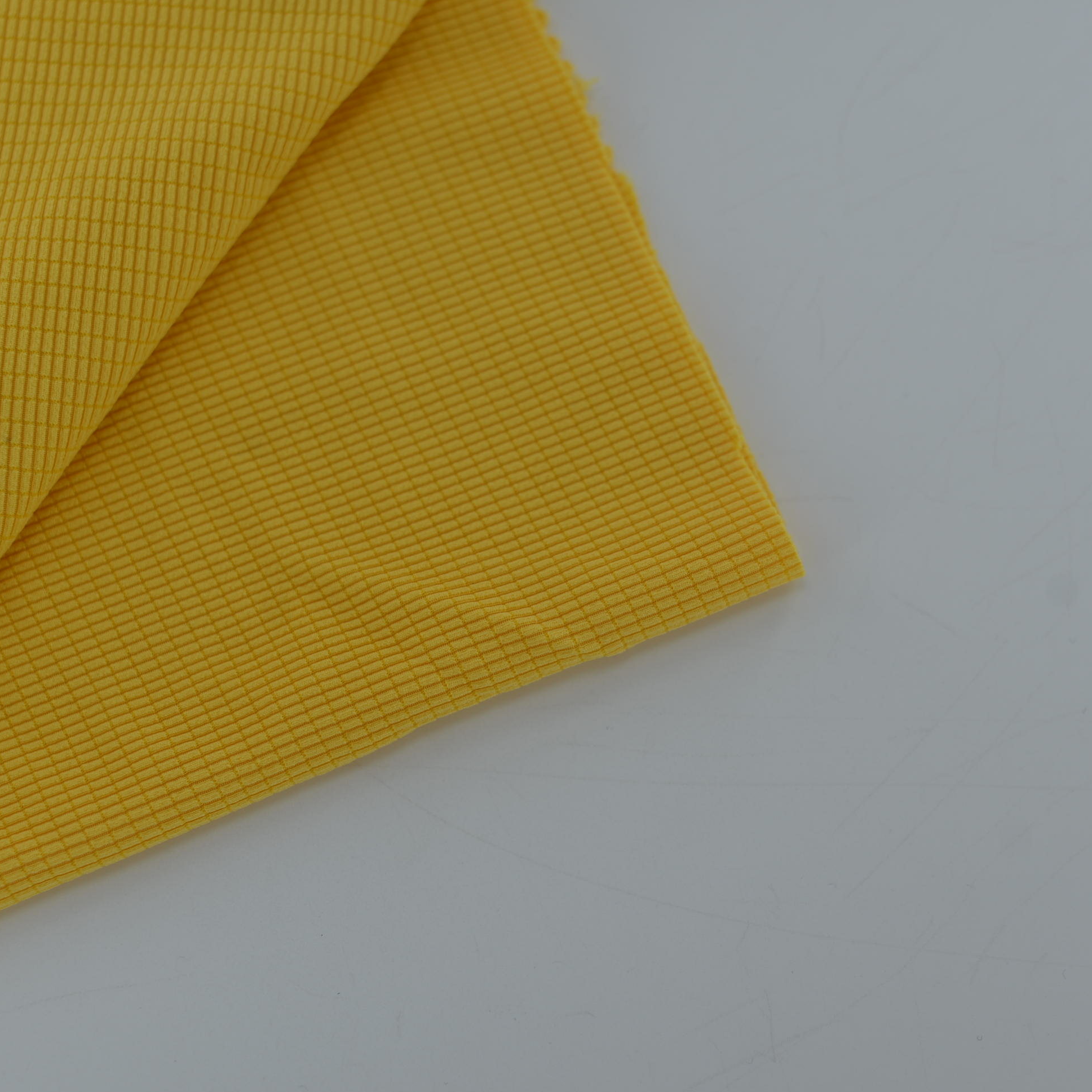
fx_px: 2356
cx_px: 701
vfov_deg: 26.1
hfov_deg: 26.0
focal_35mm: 66
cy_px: 547
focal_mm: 50
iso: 100
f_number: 3.5
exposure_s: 1/400
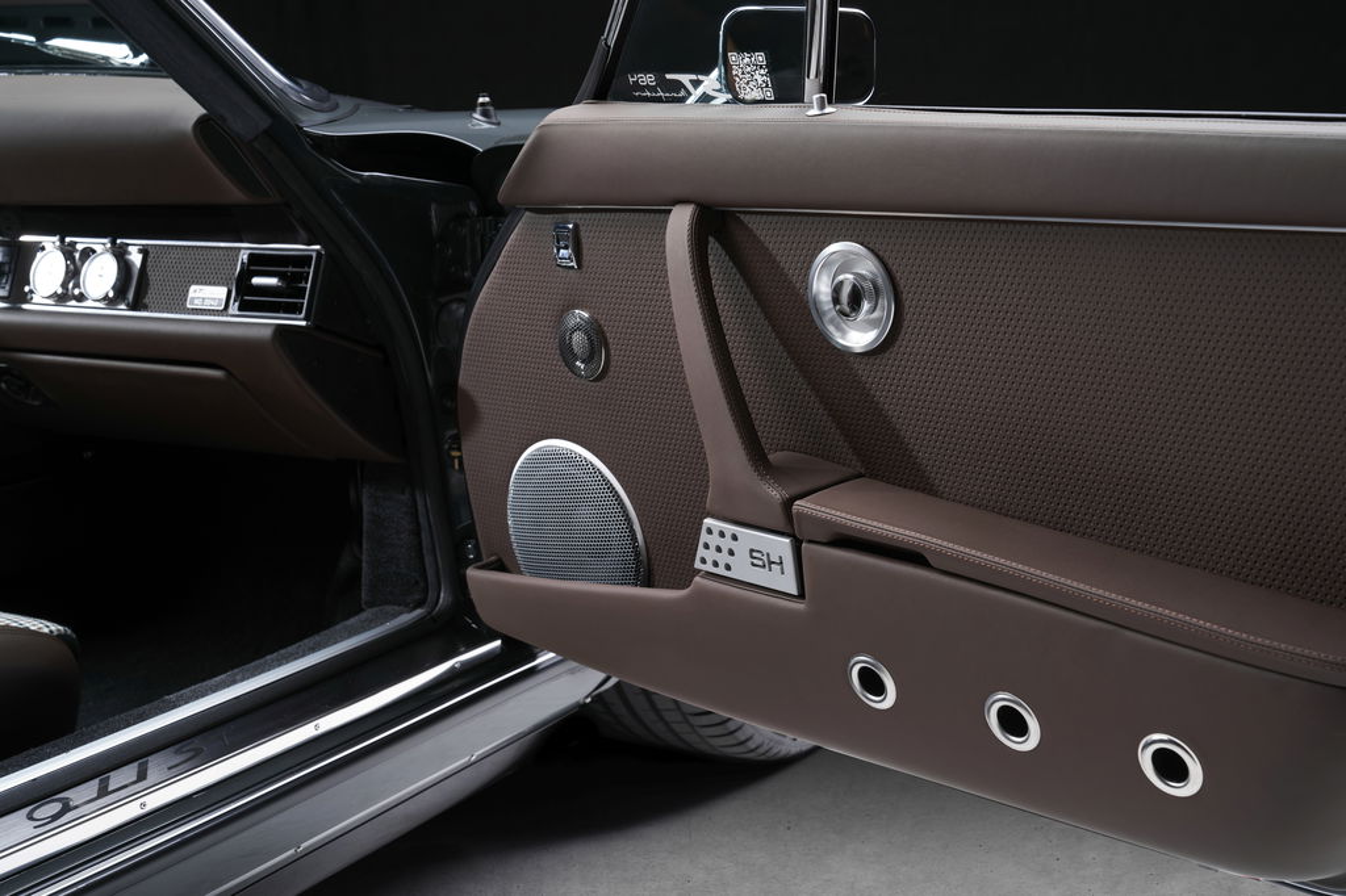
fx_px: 1757
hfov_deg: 41.9
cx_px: 673
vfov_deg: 28.6
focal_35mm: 47
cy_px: 448
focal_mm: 47
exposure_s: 1/125
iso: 200
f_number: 8
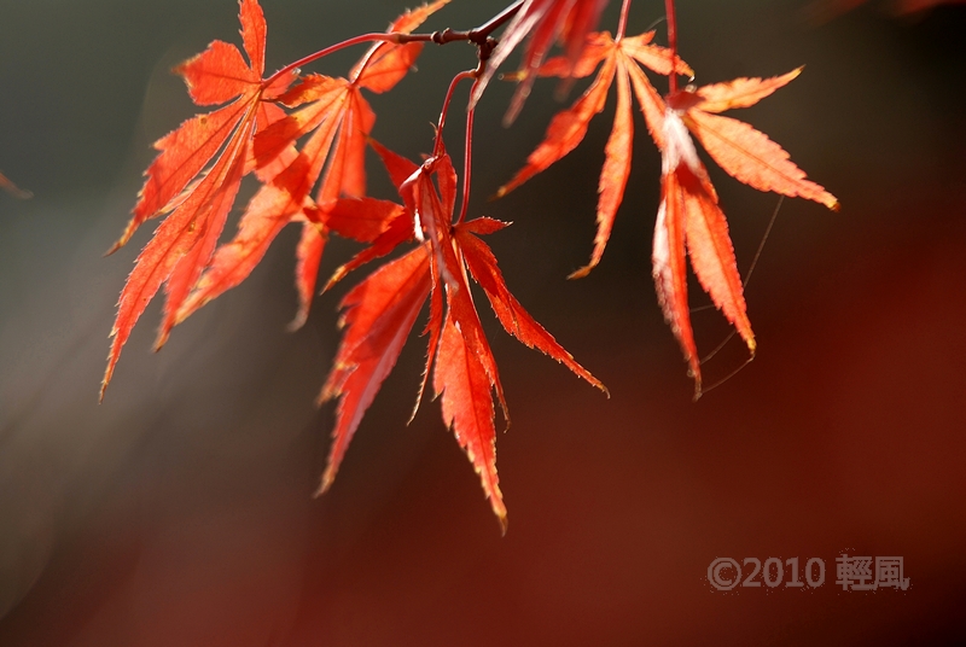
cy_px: 324
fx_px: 8062
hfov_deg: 6.9
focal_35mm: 300
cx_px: 483
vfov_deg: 4.6
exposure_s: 1/160
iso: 100
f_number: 4.5
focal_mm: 200
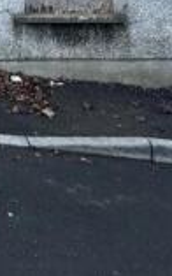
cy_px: -105
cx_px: -69
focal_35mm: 55
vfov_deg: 28.4
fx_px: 413
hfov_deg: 20.8
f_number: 2.2
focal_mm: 2.22
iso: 40
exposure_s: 1/189
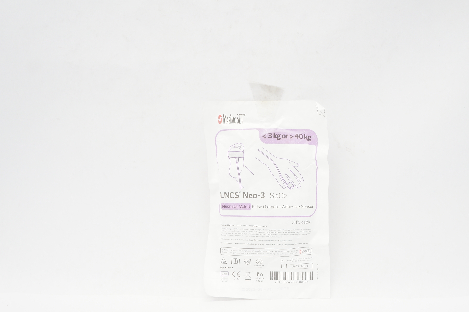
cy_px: 194
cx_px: 274
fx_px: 442
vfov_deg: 38.6
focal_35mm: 34
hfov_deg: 55.5
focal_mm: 18
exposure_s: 1/30
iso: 400
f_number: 6.3
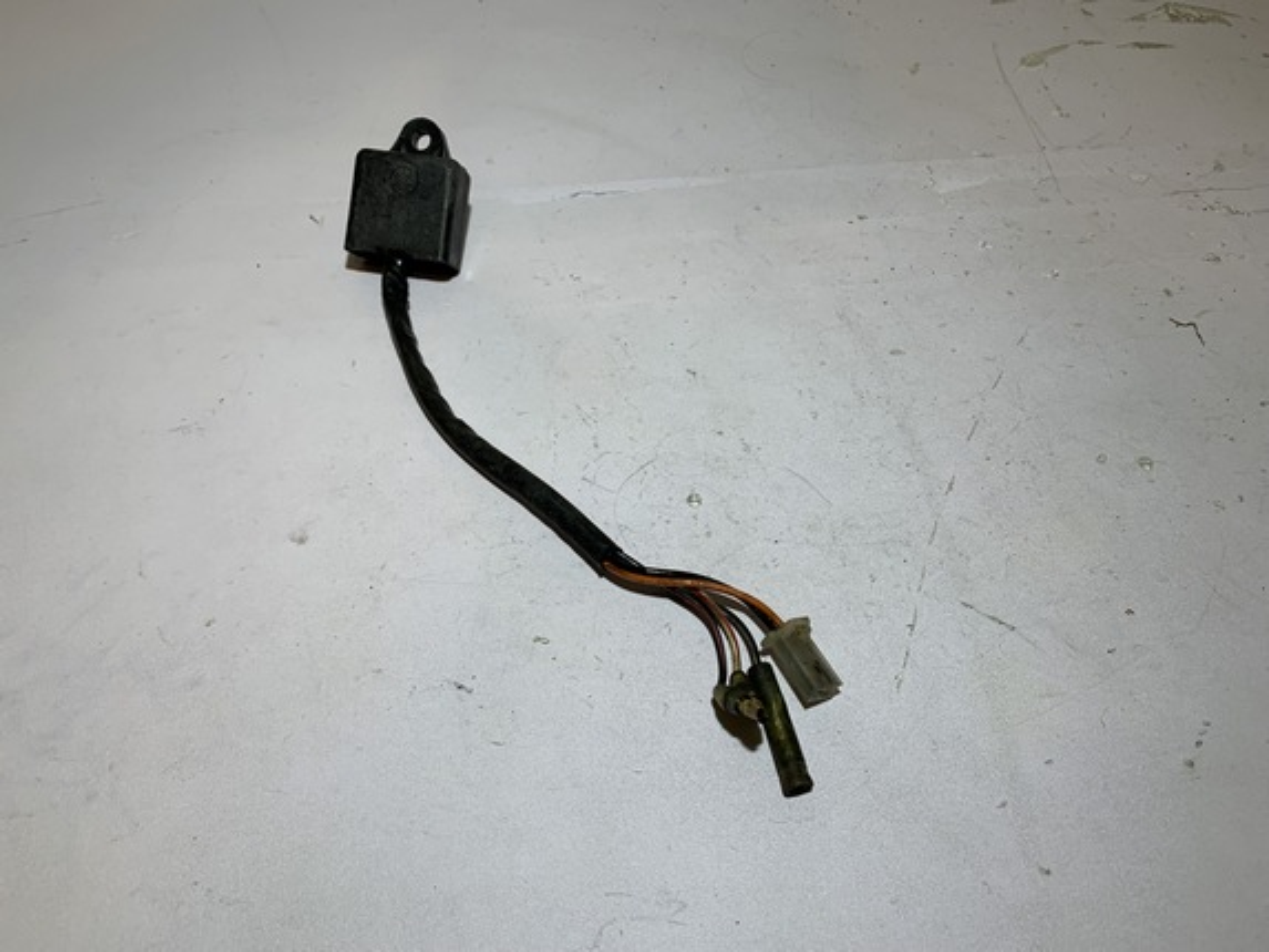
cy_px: 476
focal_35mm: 26
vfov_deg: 53.1
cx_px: 634
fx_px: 953
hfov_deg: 67.3
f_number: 1.8
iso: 32
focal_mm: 4.25
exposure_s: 1/121
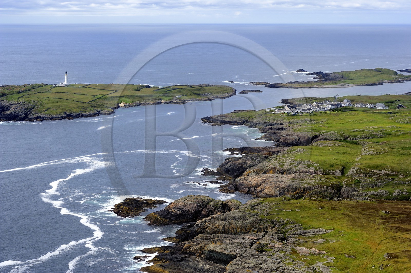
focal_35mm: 75
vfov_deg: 18.2
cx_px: 206
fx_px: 856
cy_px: 136
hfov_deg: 27.0
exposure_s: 1/800
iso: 400
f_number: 8
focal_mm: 75
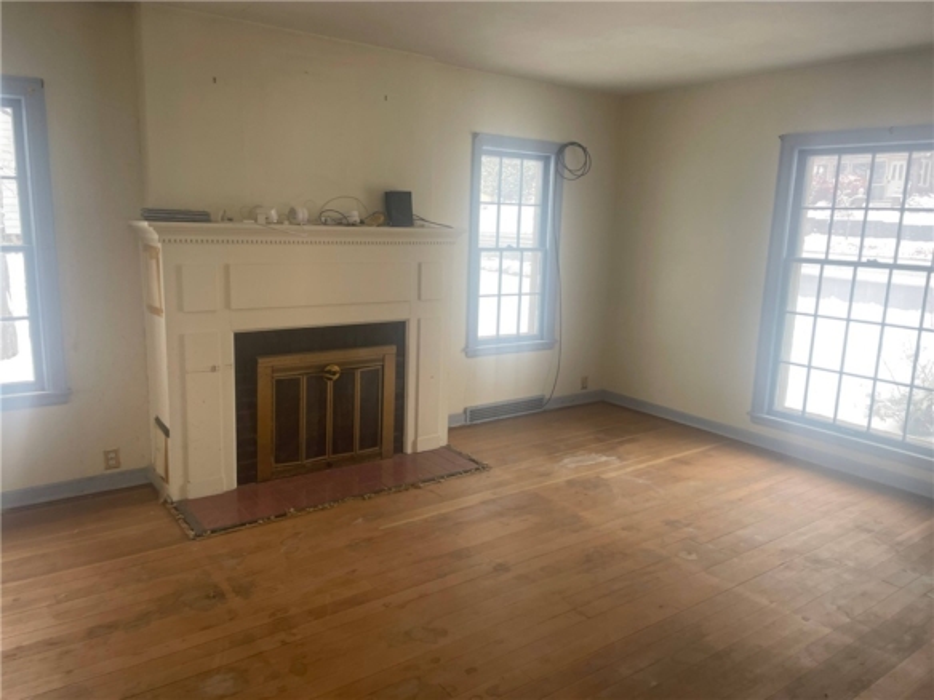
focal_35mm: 26
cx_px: 467
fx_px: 702
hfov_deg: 67.3
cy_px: 350
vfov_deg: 53.1
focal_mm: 4.2
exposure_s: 1/121
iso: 50
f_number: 1.6
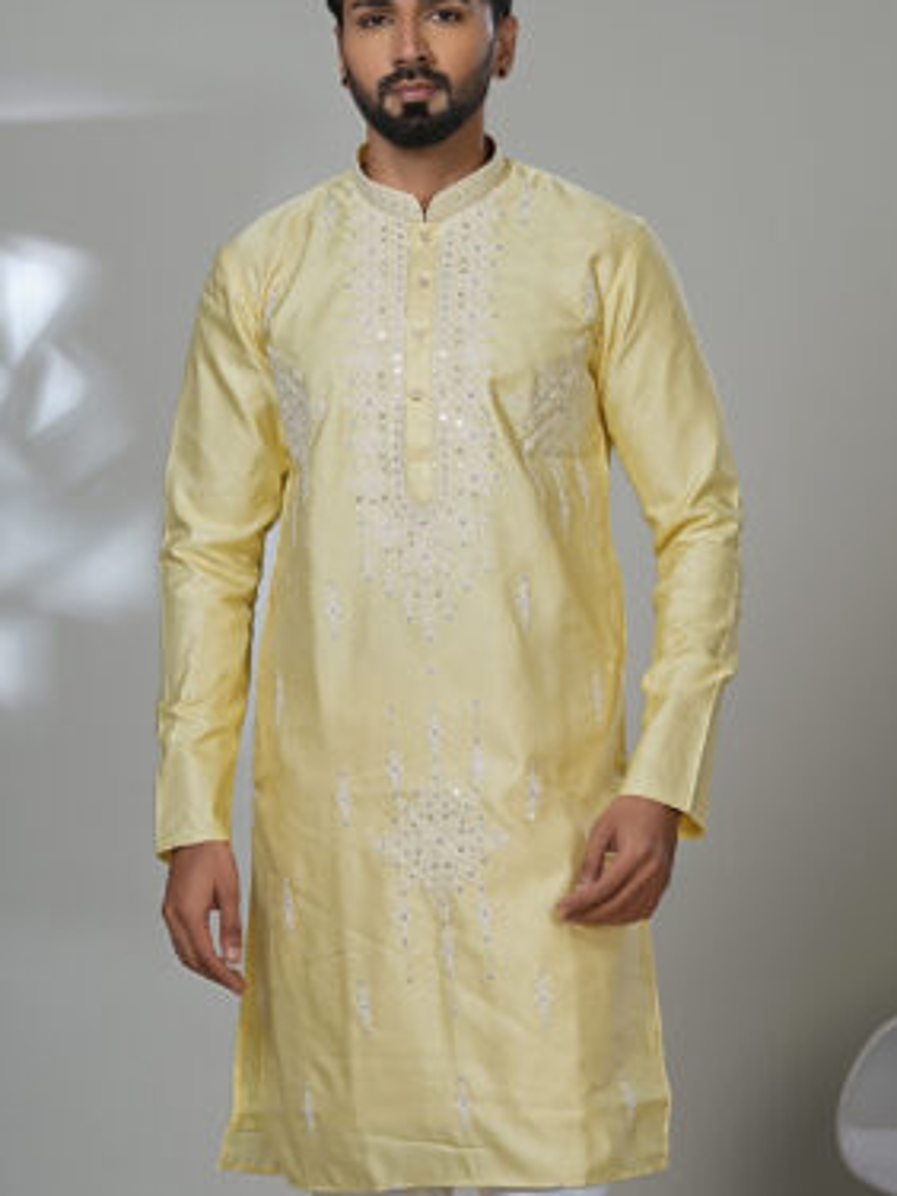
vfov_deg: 13.5
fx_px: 5044
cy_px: 525
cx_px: 452
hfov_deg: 10.2
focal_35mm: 146
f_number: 9
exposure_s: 1/160
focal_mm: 85
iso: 125
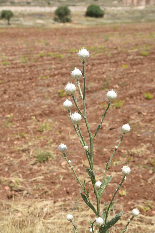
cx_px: 78
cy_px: 116
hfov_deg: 27.0
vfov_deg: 39.6
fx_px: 323
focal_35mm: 50
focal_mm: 50
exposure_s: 1/500
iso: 100
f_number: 6.3
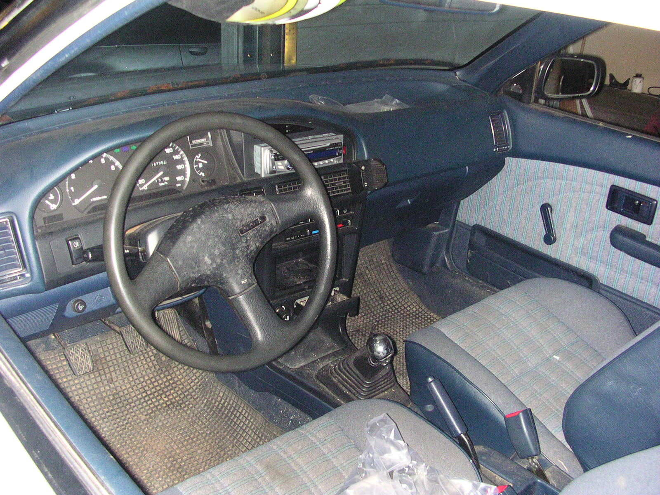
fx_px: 705
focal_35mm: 37
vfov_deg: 38.7
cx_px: 330
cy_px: 248
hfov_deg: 50.1
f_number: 2.7
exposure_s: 1/60
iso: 400
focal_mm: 5.6
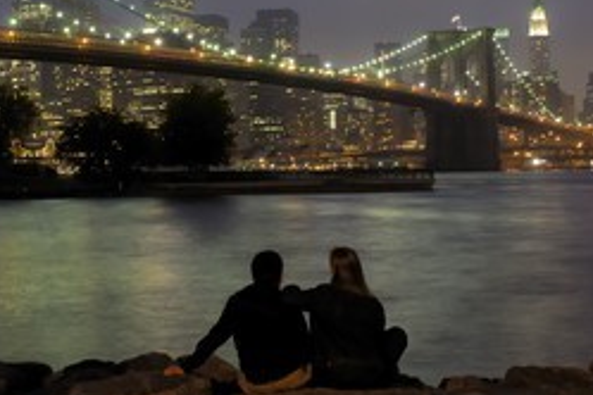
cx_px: 151
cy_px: 112
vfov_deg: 19.1
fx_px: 1169
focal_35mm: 71
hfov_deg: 28.1
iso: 100
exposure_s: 4.5
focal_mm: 28
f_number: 8
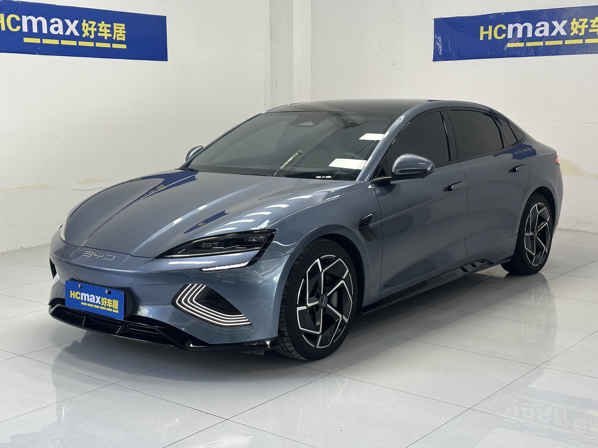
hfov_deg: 39.7
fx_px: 829
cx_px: 299
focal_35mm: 48
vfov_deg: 30.3
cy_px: 224
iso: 80
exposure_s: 1/90
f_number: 1.78
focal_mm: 6.86
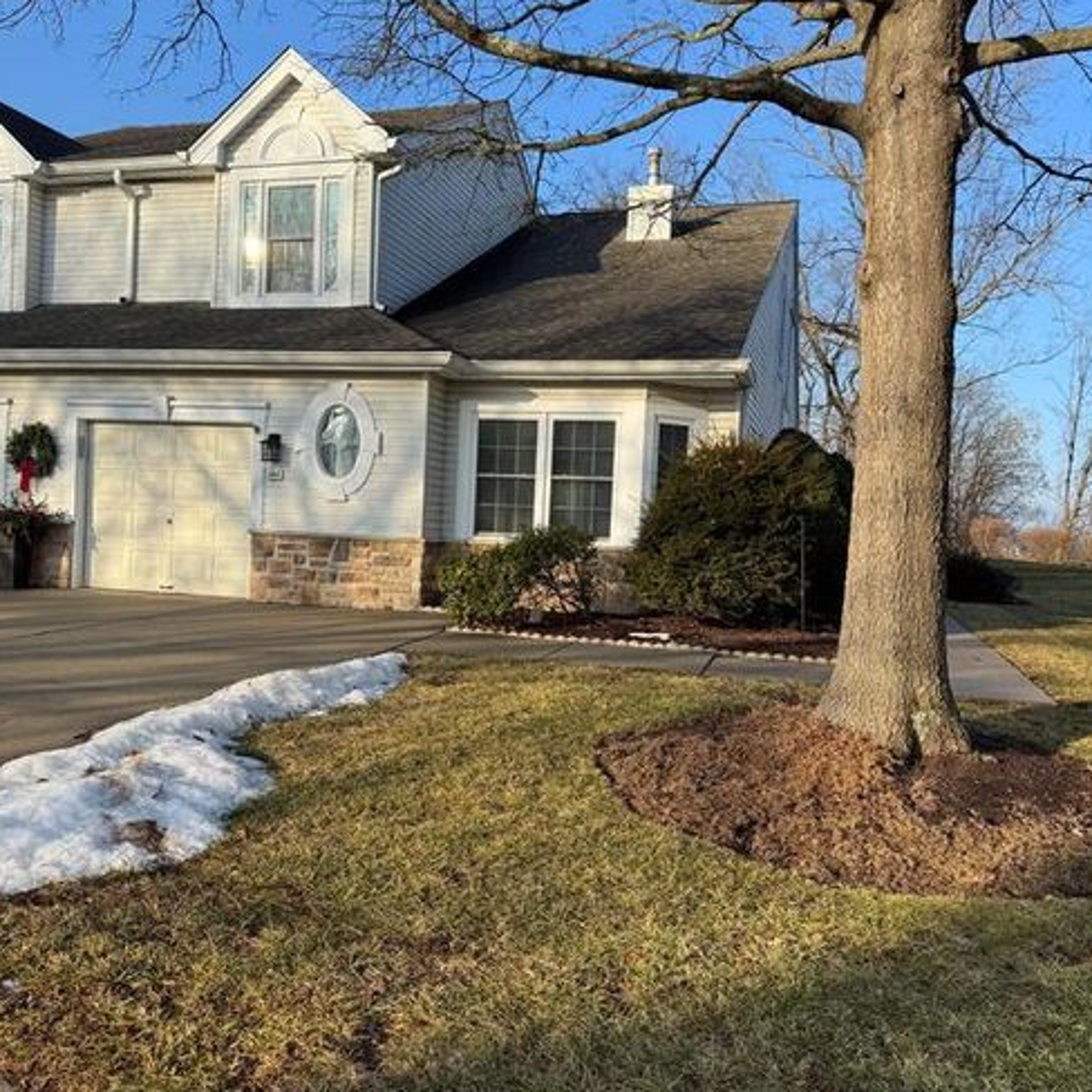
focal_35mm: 29
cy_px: 554
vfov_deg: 55.6
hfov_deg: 55.6
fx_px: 1035
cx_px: 537
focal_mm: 6.76
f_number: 1.78
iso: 80
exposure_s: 1/2041
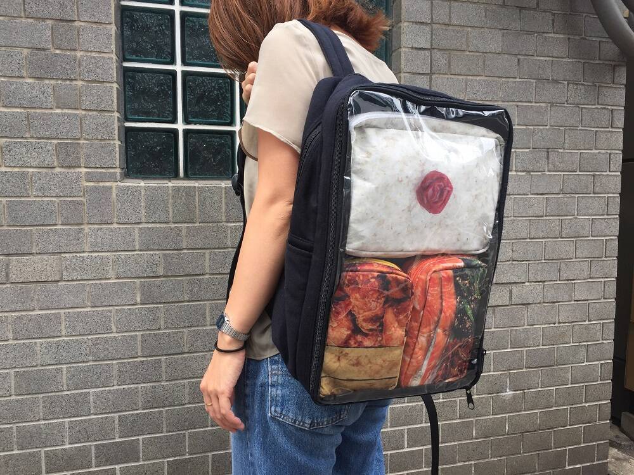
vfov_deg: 48.2
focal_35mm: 29
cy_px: 238
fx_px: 531
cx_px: 317
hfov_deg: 61.7
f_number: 2.2
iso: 32
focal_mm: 4.15
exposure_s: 1/335
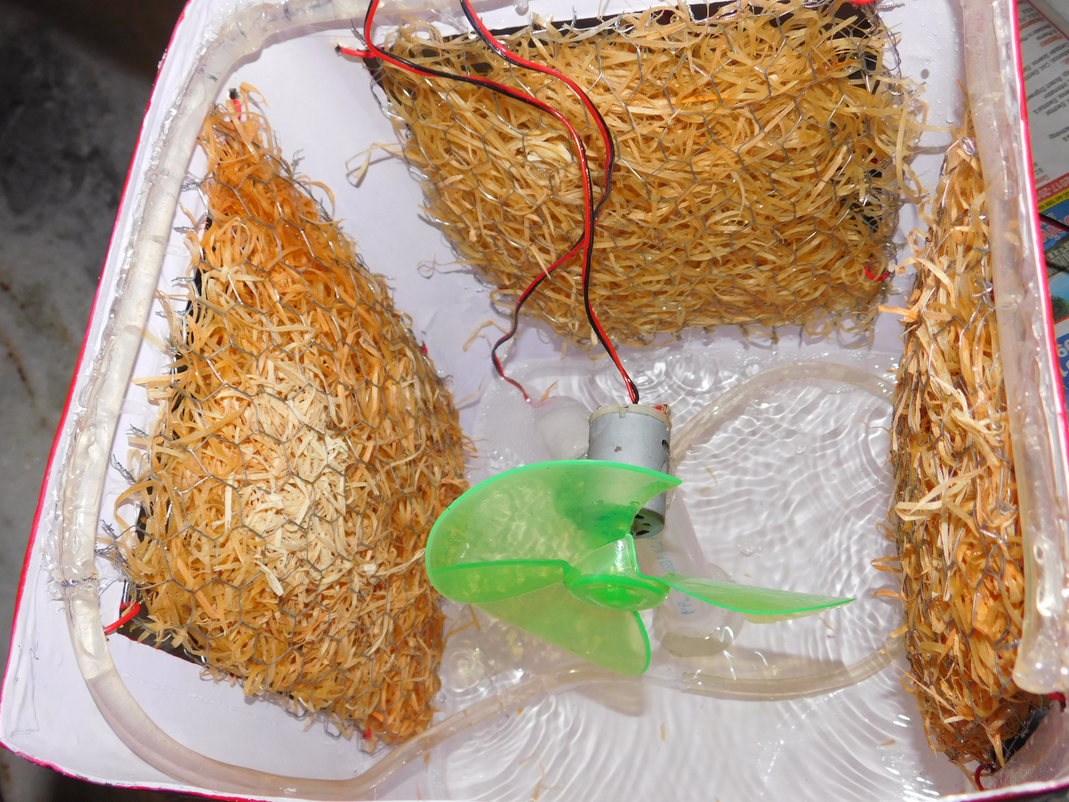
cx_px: 534
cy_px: 401
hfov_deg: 51.4
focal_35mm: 36
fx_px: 1112
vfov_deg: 39.7
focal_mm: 6.3
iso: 160
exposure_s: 1/30
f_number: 3.5
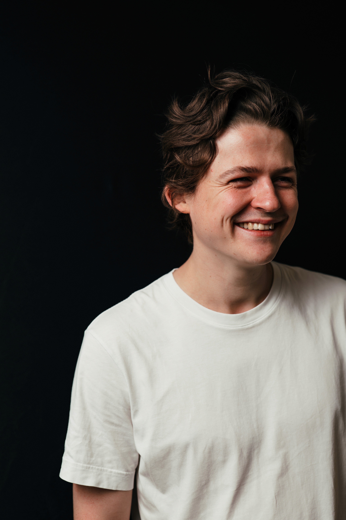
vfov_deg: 39.6
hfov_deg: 27.0
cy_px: 260
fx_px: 721
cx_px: 173
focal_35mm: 50
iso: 100
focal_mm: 50
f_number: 2.8
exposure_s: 1/160
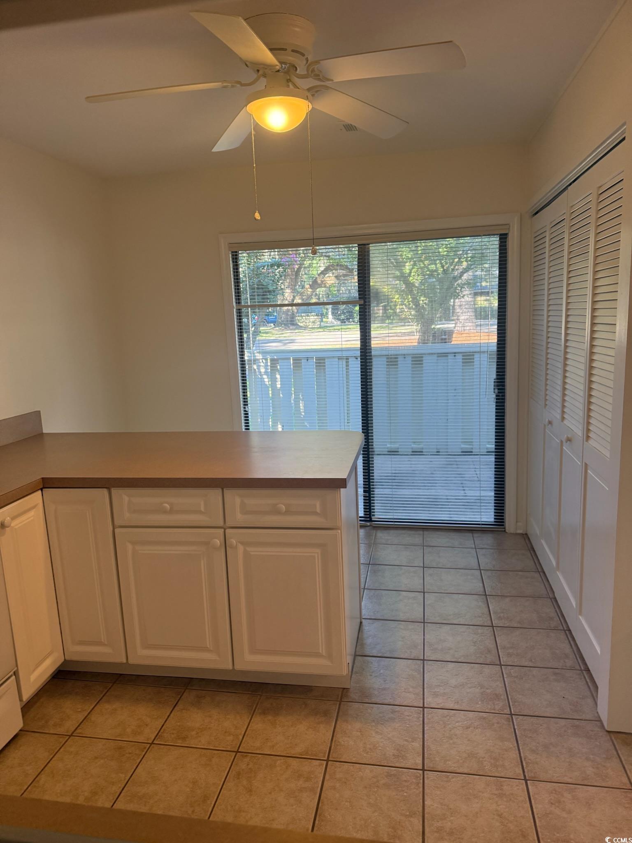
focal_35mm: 24
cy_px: 422
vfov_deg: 71.6
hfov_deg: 56.8
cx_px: 316
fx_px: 584
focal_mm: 6.76
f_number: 1.78
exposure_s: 1/105
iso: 200
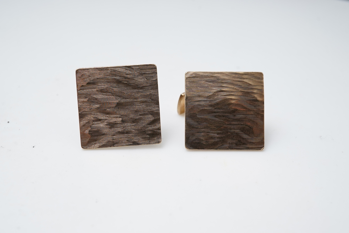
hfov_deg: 43.6
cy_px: 116
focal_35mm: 45
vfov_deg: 29.9
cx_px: 174
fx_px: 436
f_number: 18
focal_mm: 30
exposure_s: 1/125
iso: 400
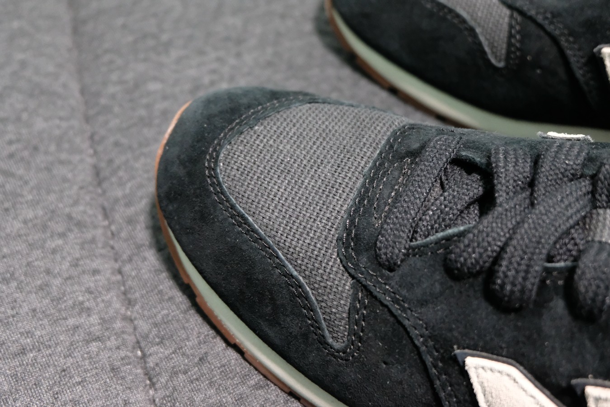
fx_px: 678
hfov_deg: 48.5
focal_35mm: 40
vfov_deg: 33.4
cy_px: 204
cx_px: 305
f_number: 4.5
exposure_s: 1/30
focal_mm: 26.9
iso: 6400
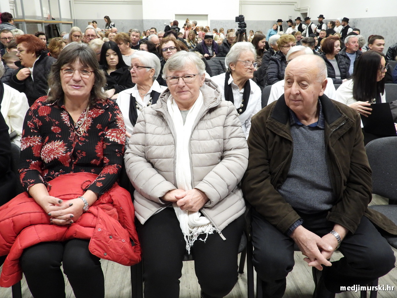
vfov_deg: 46.8
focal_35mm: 30
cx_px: 198
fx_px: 344
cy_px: 149
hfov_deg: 60.0
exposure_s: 1/10
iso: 400
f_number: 3.2
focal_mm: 5.4
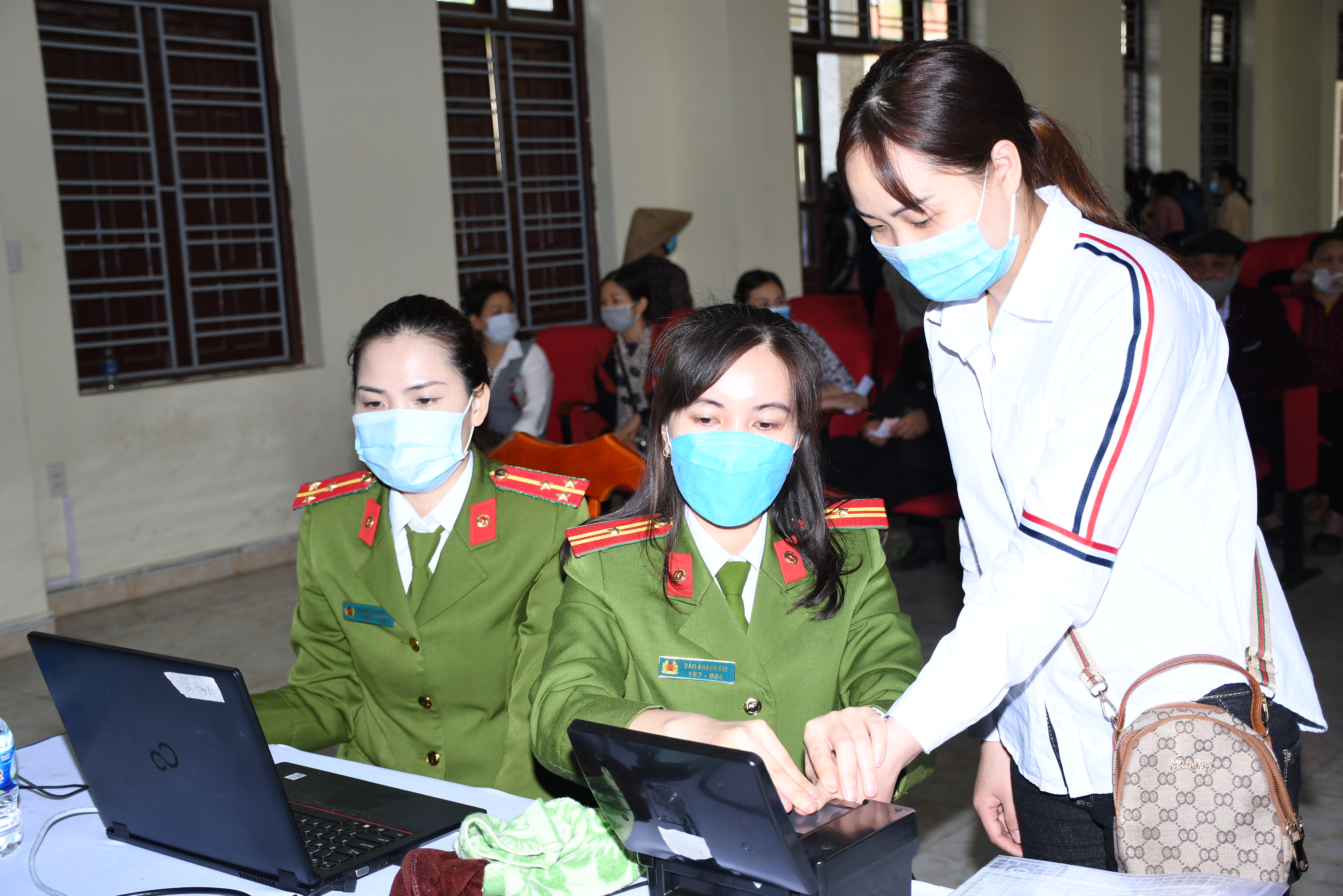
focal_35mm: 48
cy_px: 448
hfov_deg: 41.1
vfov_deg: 28.1
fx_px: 1791
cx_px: 672
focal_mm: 32
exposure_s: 1/200
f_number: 4
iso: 250
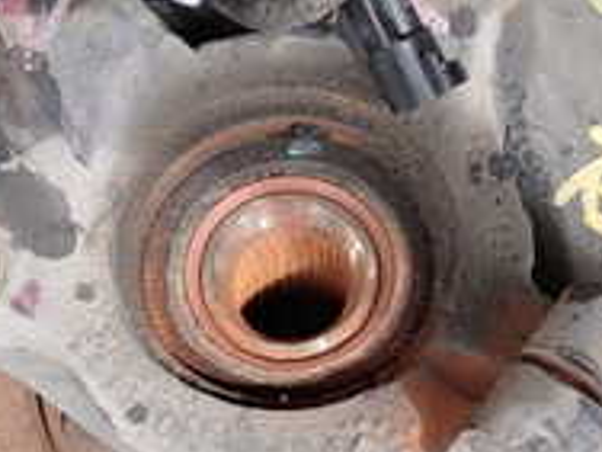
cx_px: 253
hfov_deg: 20.4
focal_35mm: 96
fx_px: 1670
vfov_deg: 15.4
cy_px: 256
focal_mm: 5.4
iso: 125
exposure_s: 1/125
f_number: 2.3
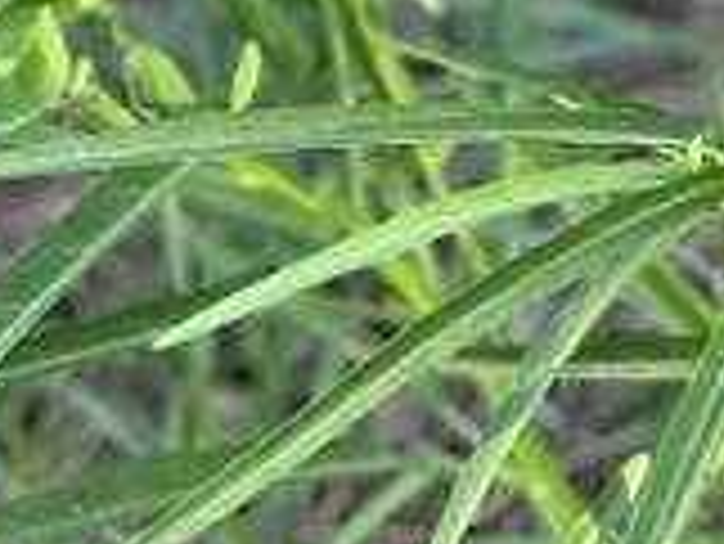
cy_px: 45
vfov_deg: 6.5
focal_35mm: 230
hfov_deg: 8.6
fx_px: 4814
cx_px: 513
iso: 40
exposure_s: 1/121
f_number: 2.8
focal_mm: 9
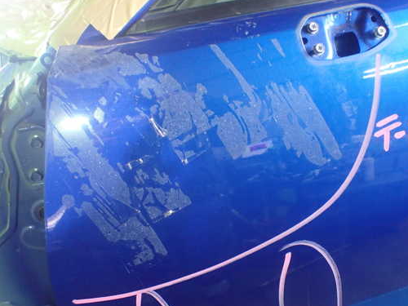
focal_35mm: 36
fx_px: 424
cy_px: 155
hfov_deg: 51.3
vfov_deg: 39.7
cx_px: 218
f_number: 2.3
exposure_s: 1/30
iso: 800
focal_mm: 5.4
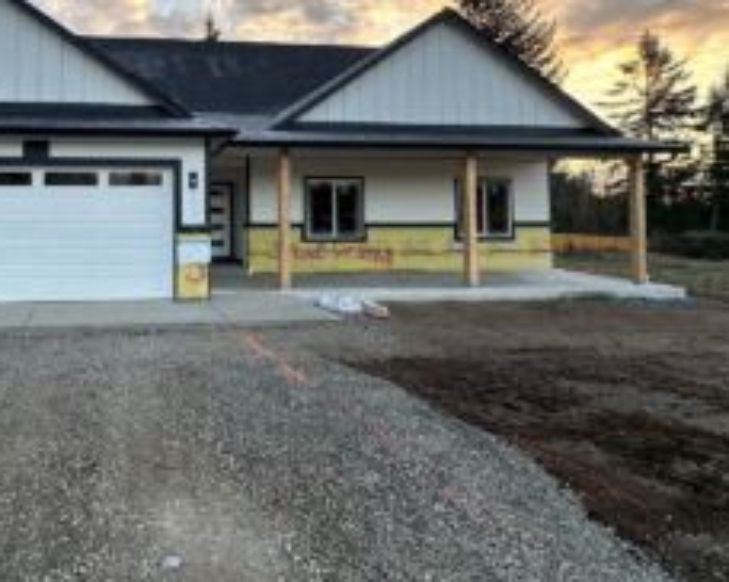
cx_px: 160
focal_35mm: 24
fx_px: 517
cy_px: 198
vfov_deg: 57.5
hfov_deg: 64.9
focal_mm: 2.22
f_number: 2.2
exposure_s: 1/99
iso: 40
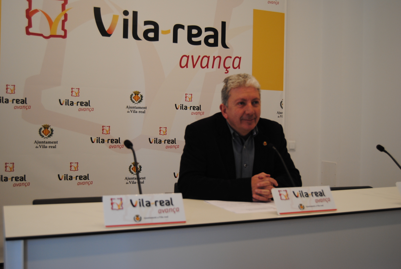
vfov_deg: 34.3
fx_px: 435
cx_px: 200
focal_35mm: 39
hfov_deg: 49.5
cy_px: 134
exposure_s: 1/60
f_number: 4
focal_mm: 26
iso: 200
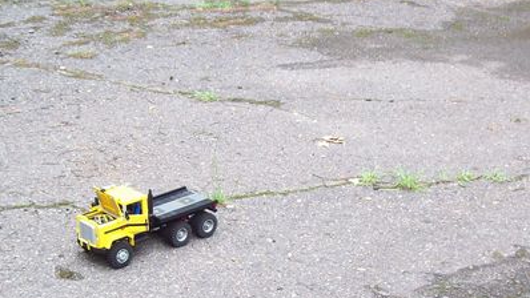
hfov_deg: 33.3
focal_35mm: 63
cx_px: 233
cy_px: 208
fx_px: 885
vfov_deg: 19.0
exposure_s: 1/64
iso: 98
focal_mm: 6
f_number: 2.7
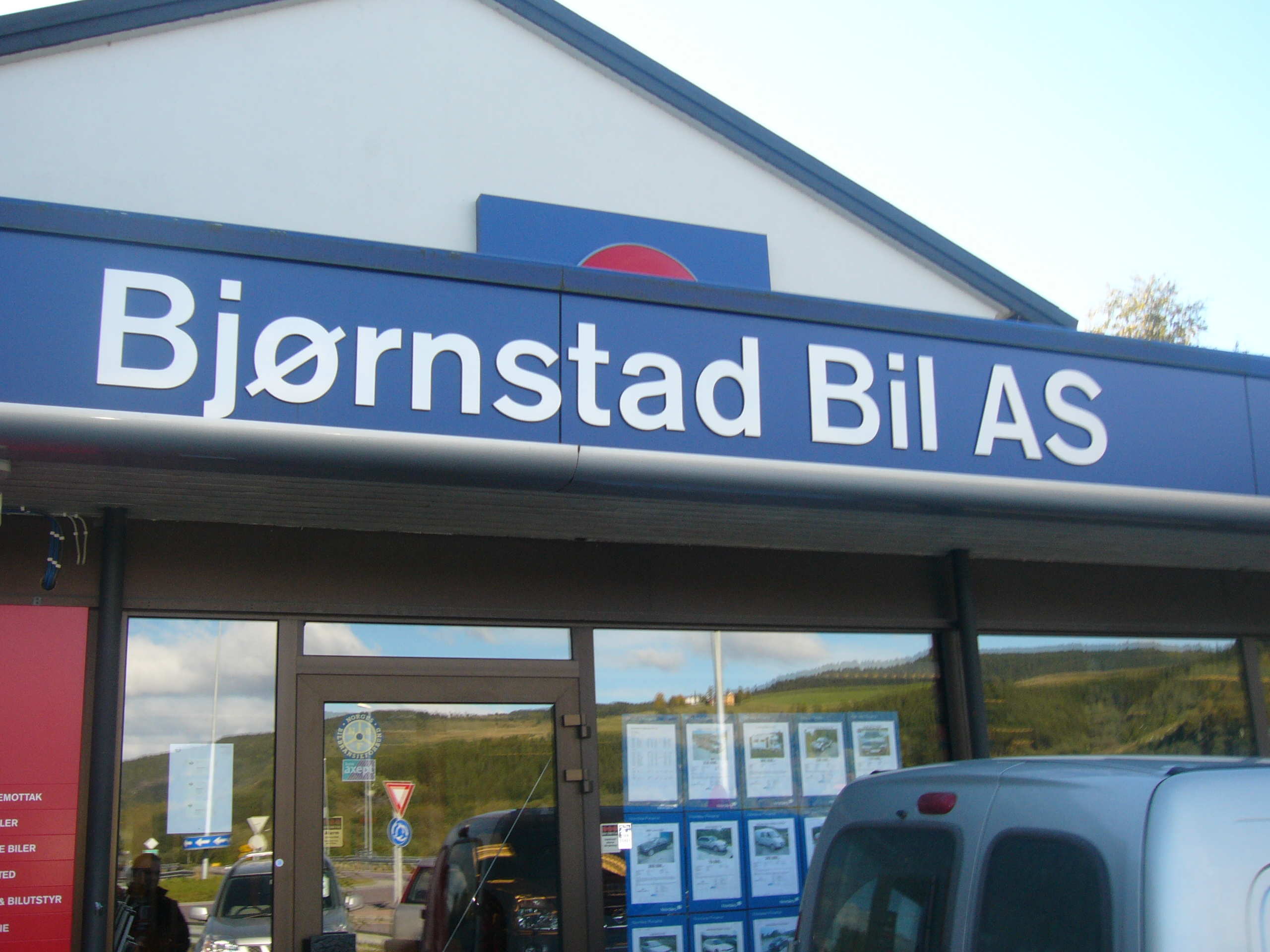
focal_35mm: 35
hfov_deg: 52.6
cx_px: 635
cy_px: 476
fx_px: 1284
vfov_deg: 40.7
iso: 100
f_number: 8
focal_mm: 5.8
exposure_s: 1/50
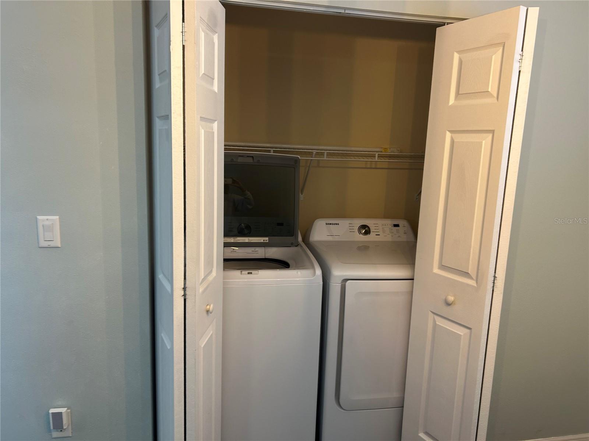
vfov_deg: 53.1
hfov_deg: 67.3
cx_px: 294
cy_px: 220
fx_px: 442
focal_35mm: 26
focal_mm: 5.7
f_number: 1.5
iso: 80
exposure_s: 1/60
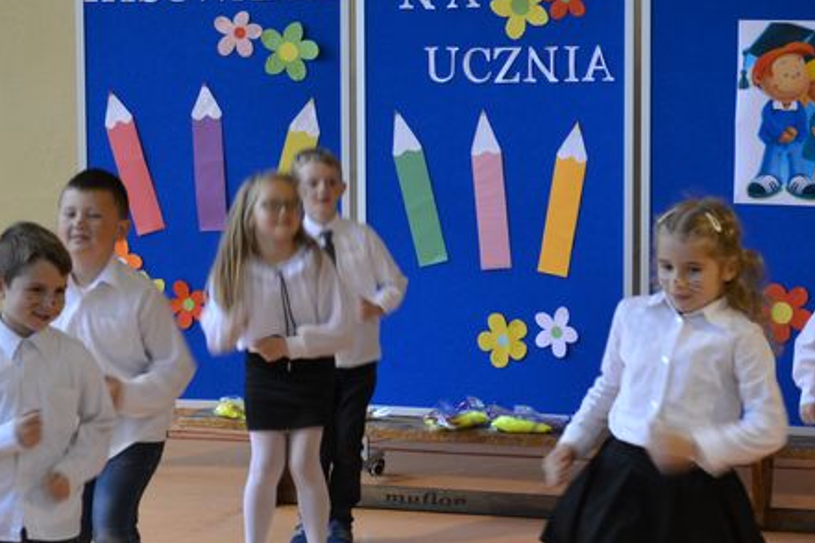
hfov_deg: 20.7
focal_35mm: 98
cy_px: 301
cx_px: 560
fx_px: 2218
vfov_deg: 14.0
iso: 400
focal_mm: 32
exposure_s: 1/40
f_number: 4.2
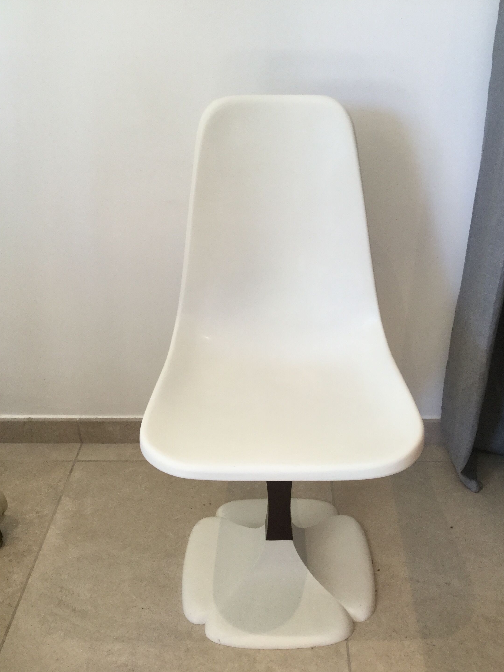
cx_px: 282
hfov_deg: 40.6
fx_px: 680
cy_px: 377
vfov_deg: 52.5
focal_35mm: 35
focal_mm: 3.3
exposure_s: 1/33
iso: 40
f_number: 2.4
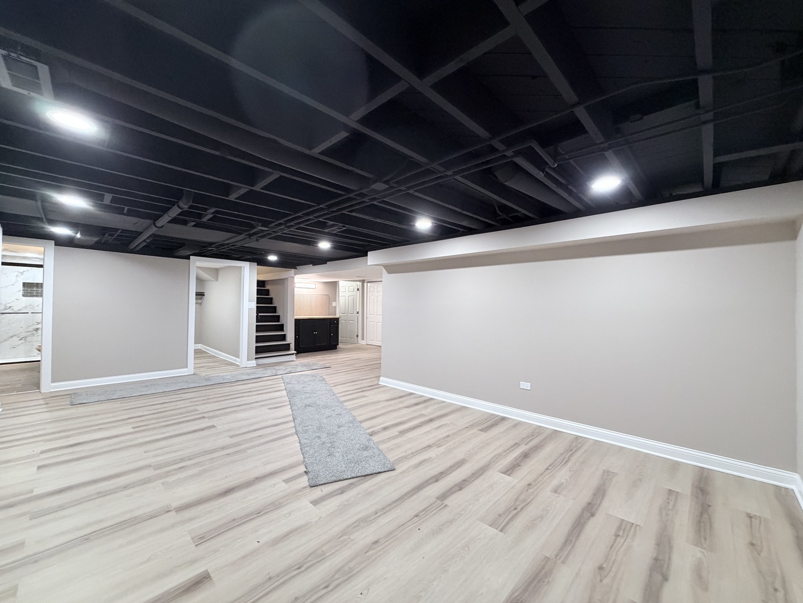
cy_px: 302
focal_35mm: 14
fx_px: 325
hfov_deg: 102.1
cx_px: 402
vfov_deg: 85.7
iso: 400
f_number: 2.2
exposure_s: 1/60
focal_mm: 2.22
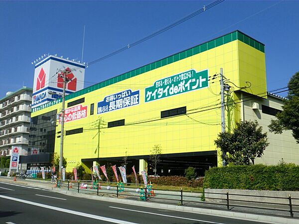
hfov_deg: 51.4
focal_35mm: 36
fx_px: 311
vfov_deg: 39.7
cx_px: 150
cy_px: 112
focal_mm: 6.51
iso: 64
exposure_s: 1/200
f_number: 9.1
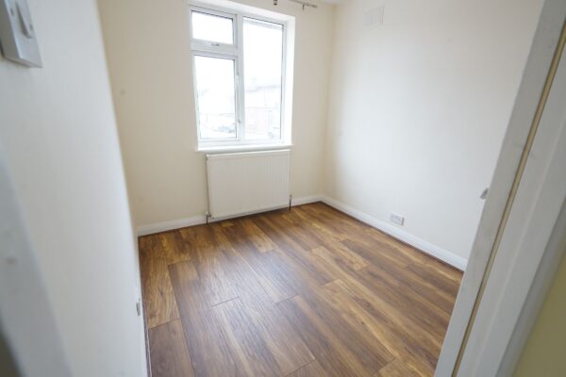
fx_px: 252
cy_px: 188
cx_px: 283
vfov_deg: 73.7
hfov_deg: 96.7
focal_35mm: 16
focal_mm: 16
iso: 400
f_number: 8
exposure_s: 1/10
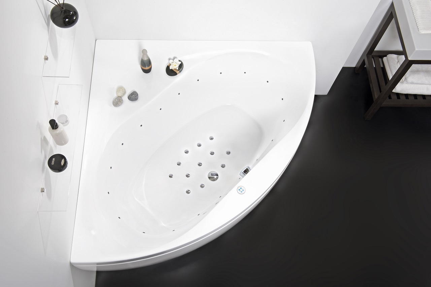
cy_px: 144
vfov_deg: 37.9
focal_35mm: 35
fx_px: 419
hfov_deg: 54.4
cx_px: 216
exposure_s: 1/160
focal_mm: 35
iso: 100
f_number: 8
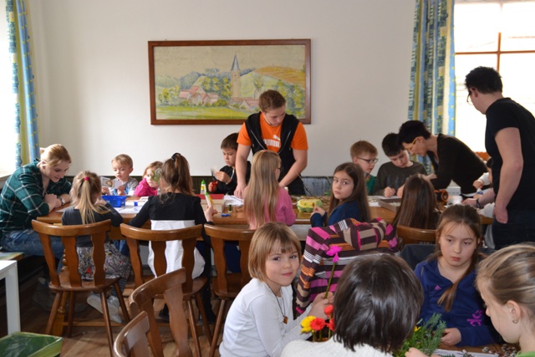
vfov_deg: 31.9
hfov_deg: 46.4
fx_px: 624
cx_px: 268
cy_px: 178
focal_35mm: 42
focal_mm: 28
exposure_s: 1/60
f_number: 4
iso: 800
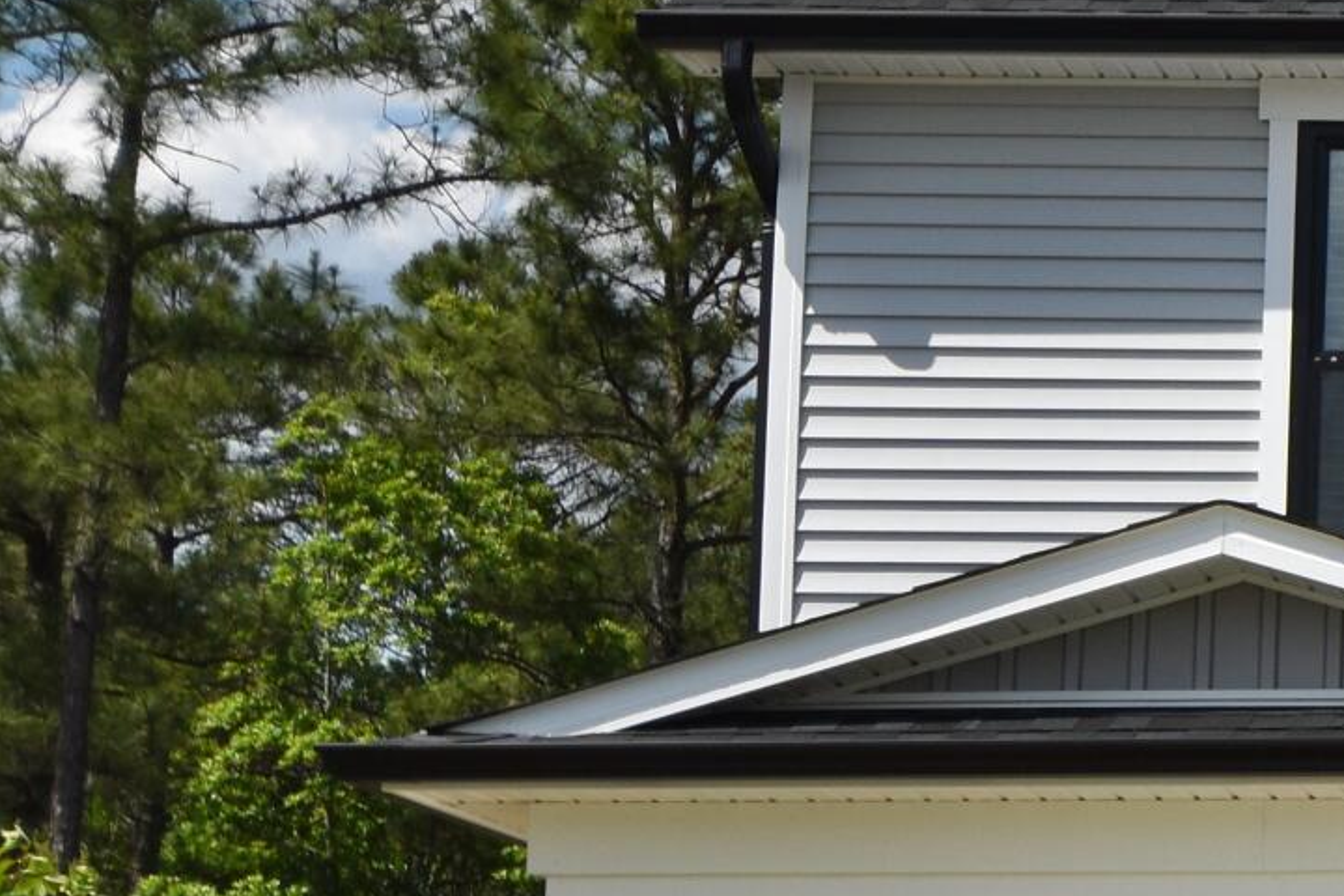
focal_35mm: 150
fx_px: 5600
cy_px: 676
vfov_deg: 9.1
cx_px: 2619
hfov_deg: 12.2
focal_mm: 24
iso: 200
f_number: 9
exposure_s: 1/800
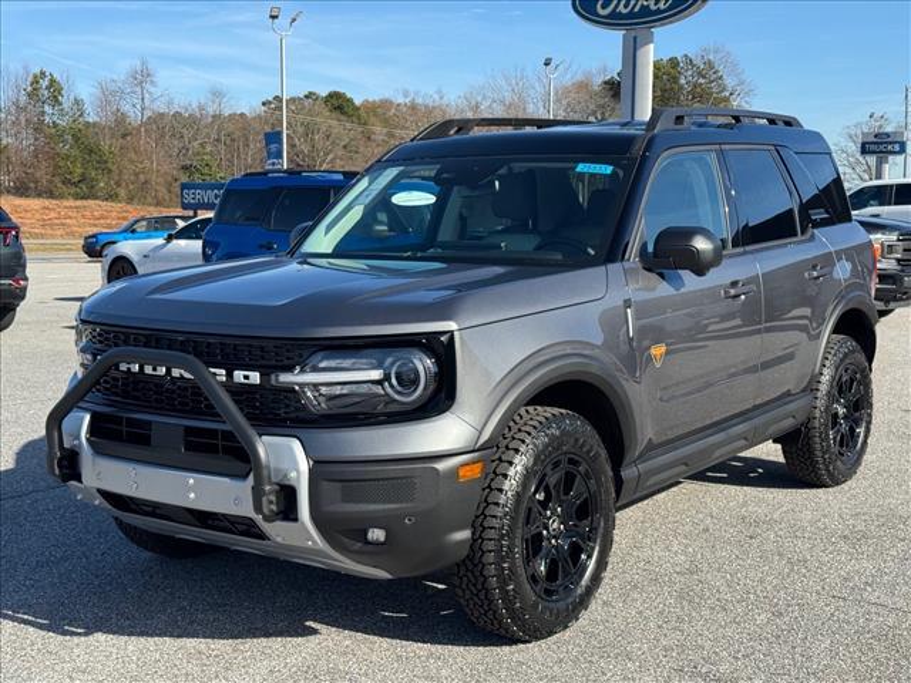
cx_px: 456
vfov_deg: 30.3
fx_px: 1263
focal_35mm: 48
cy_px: 342
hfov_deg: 39.7
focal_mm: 6.76
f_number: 1.78
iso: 64
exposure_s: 1/2110
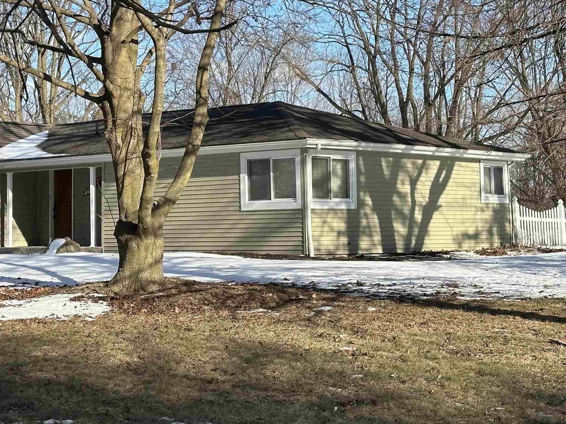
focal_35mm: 80
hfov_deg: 24.3
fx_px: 1308
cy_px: 136
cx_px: 194
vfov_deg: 18.4
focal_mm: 6.86
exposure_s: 1/3155
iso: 64
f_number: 1.78
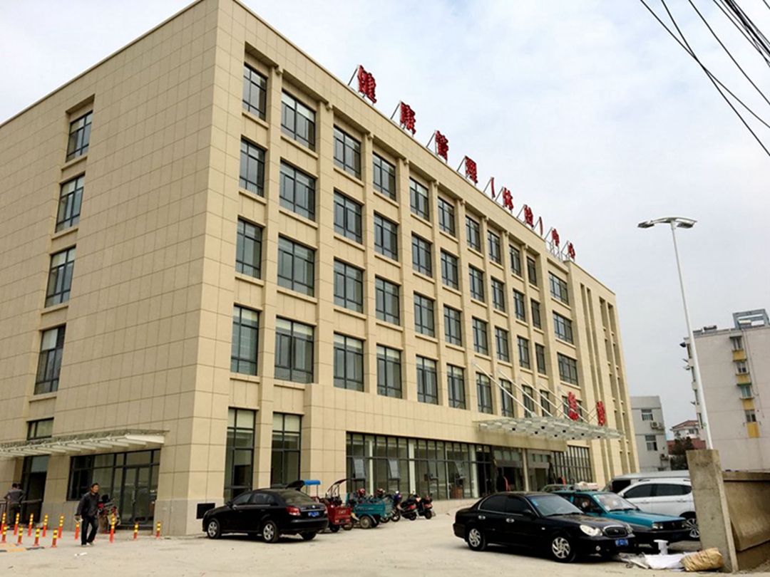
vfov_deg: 48.2
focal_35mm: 29
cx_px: 385
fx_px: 645
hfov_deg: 61.7
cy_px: 288
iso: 25
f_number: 2.2
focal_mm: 4.15
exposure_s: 1/2024
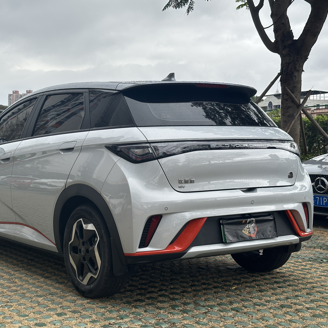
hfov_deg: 29.9
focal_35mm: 57
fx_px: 611
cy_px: 163
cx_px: 123
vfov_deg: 30.0
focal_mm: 6.86
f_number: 1.78
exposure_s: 1/745
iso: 64
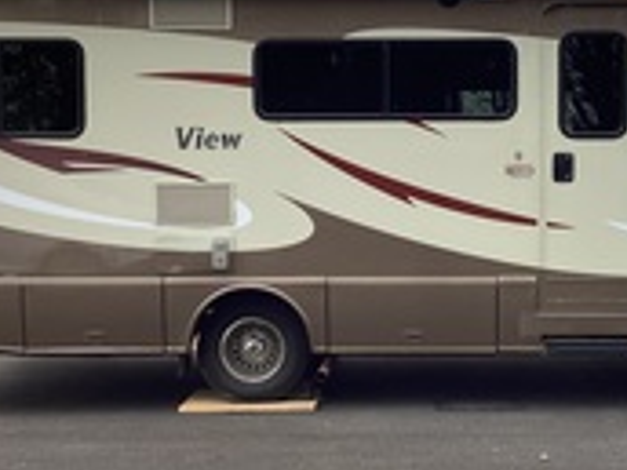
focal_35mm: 63
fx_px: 1141
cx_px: 430
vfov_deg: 23.3
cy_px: 199
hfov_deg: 30.4
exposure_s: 1/120
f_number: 2.4
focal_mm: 3.3
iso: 25
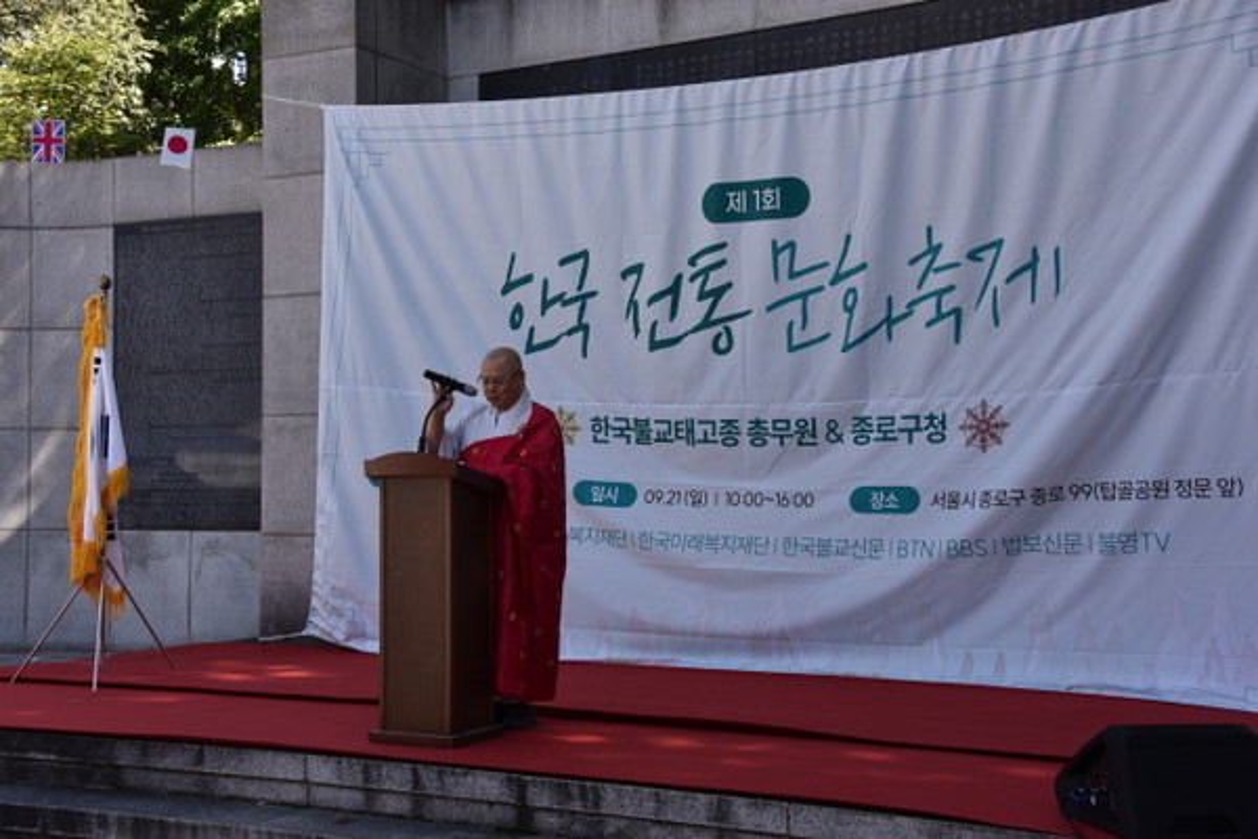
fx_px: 1677
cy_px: 420
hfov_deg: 41.1
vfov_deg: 28.1
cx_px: 629
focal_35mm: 48
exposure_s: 1/250
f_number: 8
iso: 360
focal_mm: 48
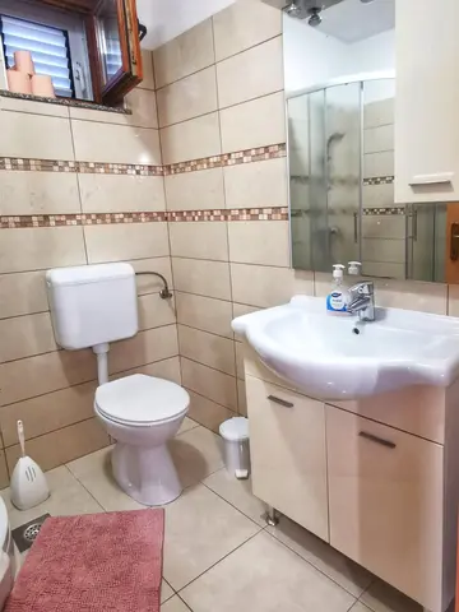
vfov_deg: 76.4
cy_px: 306
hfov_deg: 61.1
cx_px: 230
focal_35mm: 22
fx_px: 389
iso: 400
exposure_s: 1/20
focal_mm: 2.35
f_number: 2.2
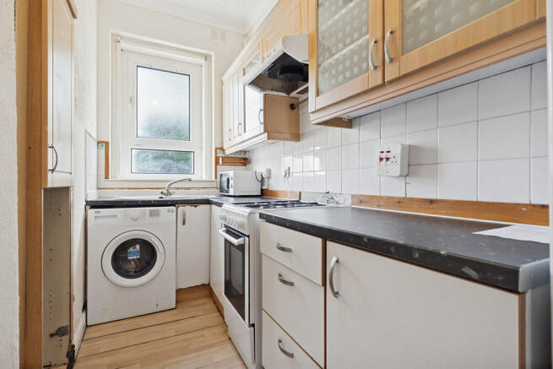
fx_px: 253
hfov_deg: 95.0
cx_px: 276
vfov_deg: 72.1
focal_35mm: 16
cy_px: 184
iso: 640
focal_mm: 11
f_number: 5
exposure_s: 1/60
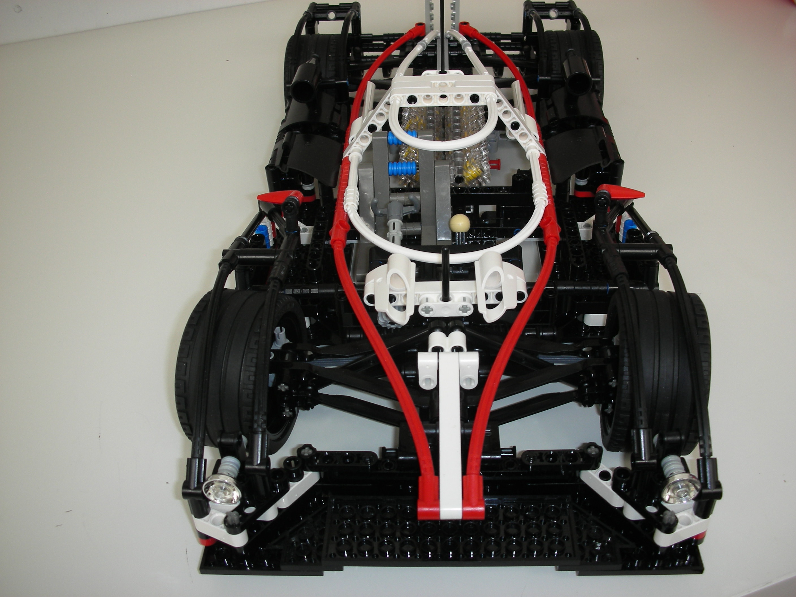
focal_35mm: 35
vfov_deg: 40.7
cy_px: 298
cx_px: 398
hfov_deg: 52.6
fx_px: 805
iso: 50
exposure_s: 1/30
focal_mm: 5.8
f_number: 3
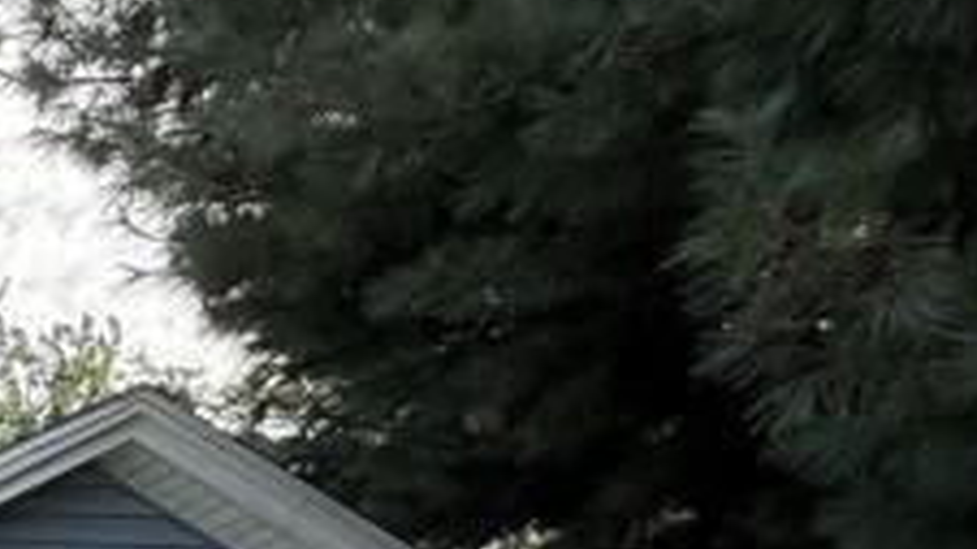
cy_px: 1245
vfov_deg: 13.6
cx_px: -1042
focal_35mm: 69
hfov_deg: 18.2
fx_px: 1787
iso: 64
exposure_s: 1/498
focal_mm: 2.22
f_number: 2.2
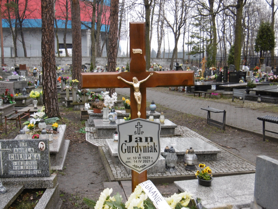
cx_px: 139
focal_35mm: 51
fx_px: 410
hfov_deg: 37.5
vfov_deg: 28.6
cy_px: 104
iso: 100
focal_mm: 9.2
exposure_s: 1/80
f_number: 4
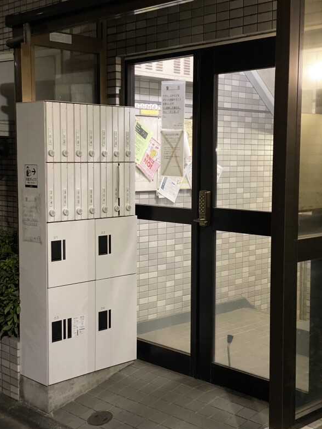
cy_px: 217
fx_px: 657
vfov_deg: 36.2
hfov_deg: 27.5
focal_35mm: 53
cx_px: 160
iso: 640
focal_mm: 6
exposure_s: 1/25
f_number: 2
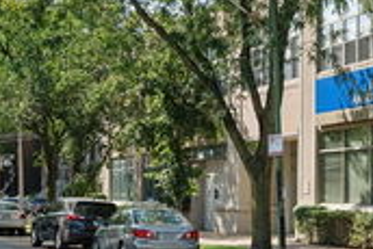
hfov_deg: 23.0
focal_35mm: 81
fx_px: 840
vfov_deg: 16.7
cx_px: 449
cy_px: 28
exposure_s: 1/180
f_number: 9.5
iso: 200
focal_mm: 19.5
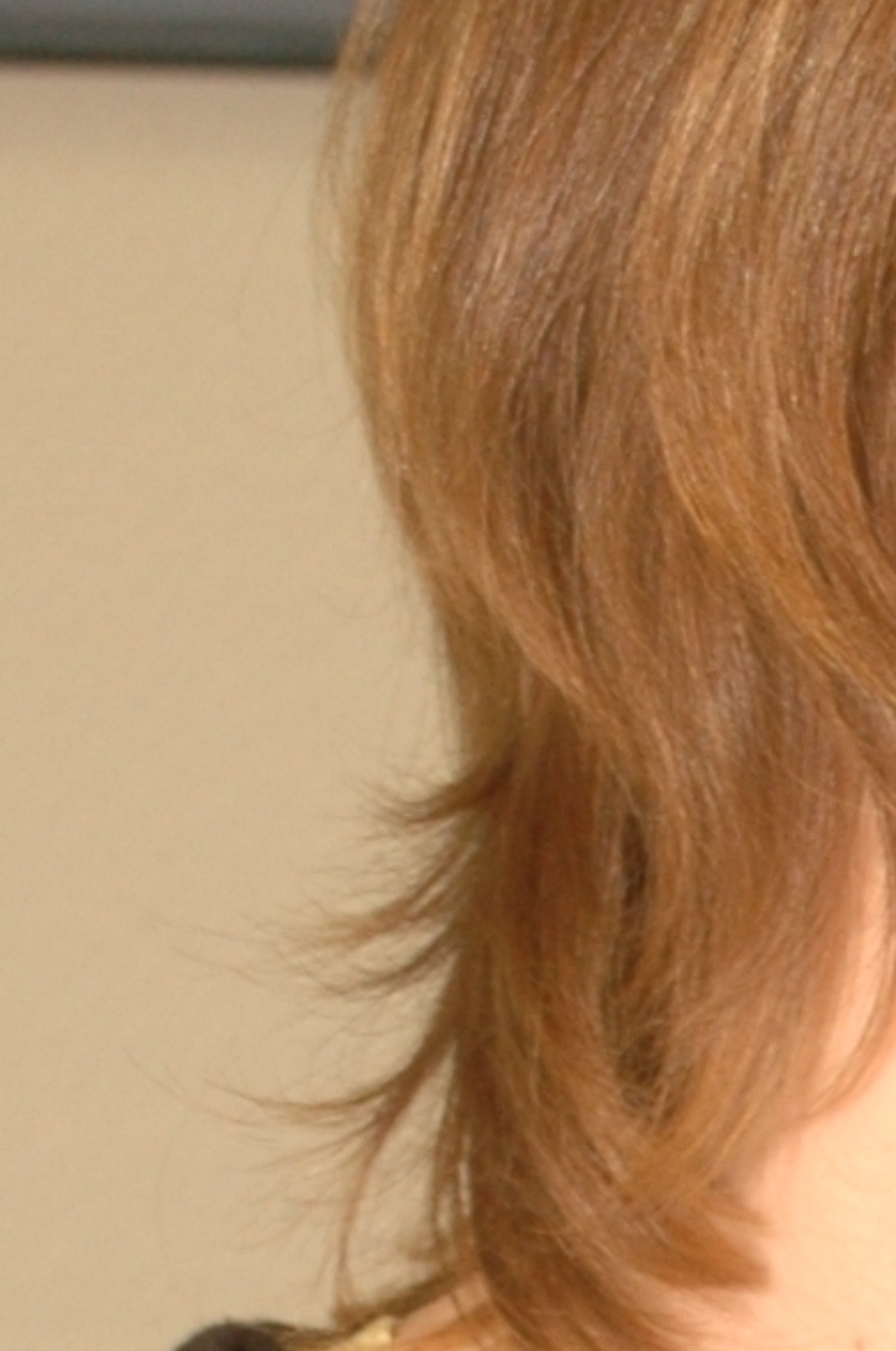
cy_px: 2123
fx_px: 9810
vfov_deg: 7.7
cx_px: 1594
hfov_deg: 5.2
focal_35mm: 262
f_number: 4.8
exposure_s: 1/60
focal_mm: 34
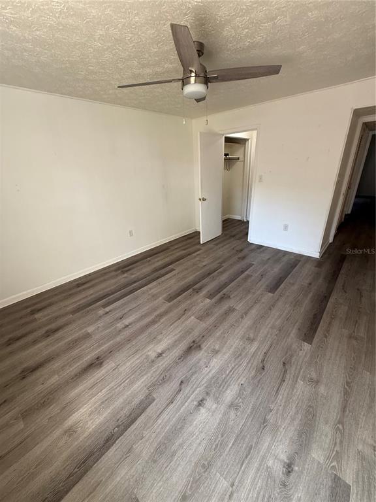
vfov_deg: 102.1
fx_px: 203
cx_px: 188
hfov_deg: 85.7
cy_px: 251
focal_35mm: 14
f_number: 2.2
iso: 250
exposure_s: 1/99
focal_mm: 2.22
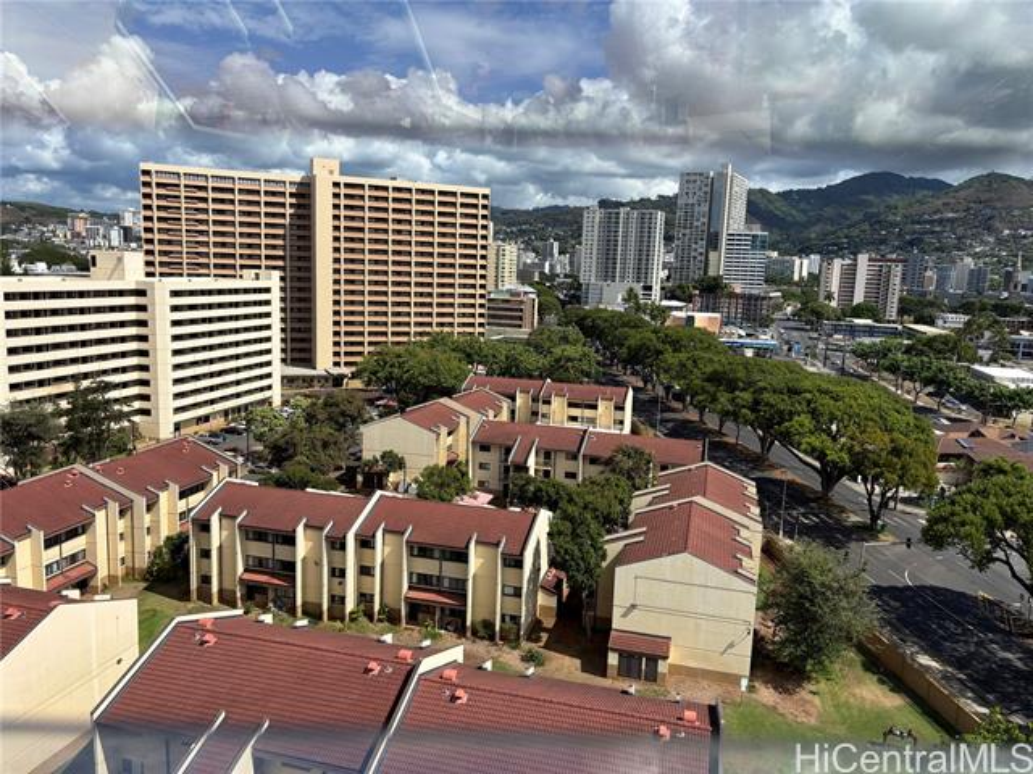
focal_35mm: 26
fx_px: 776
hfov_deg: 67.3
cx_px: 516
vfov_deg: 53.1
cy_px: 387
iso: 50
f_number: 1.6
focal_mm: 5.96
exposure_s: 1/4425
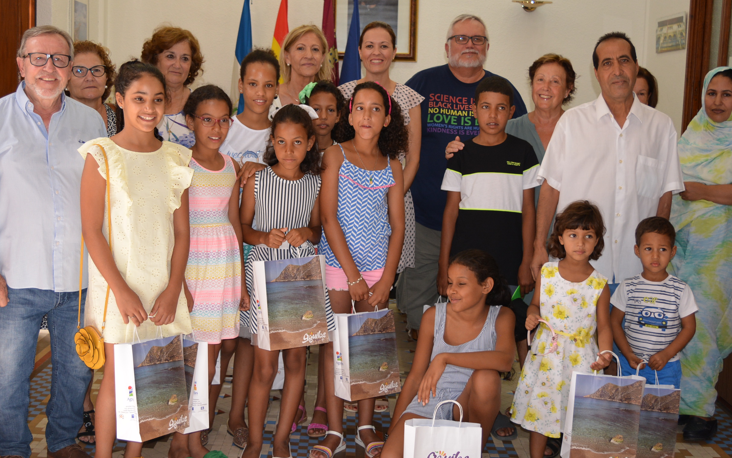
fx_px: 958
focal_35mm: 48
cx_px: 298
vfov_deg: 26.9
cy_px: 214
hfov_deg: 41.7
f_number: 4
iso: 400
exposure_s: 1/125
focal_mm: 24
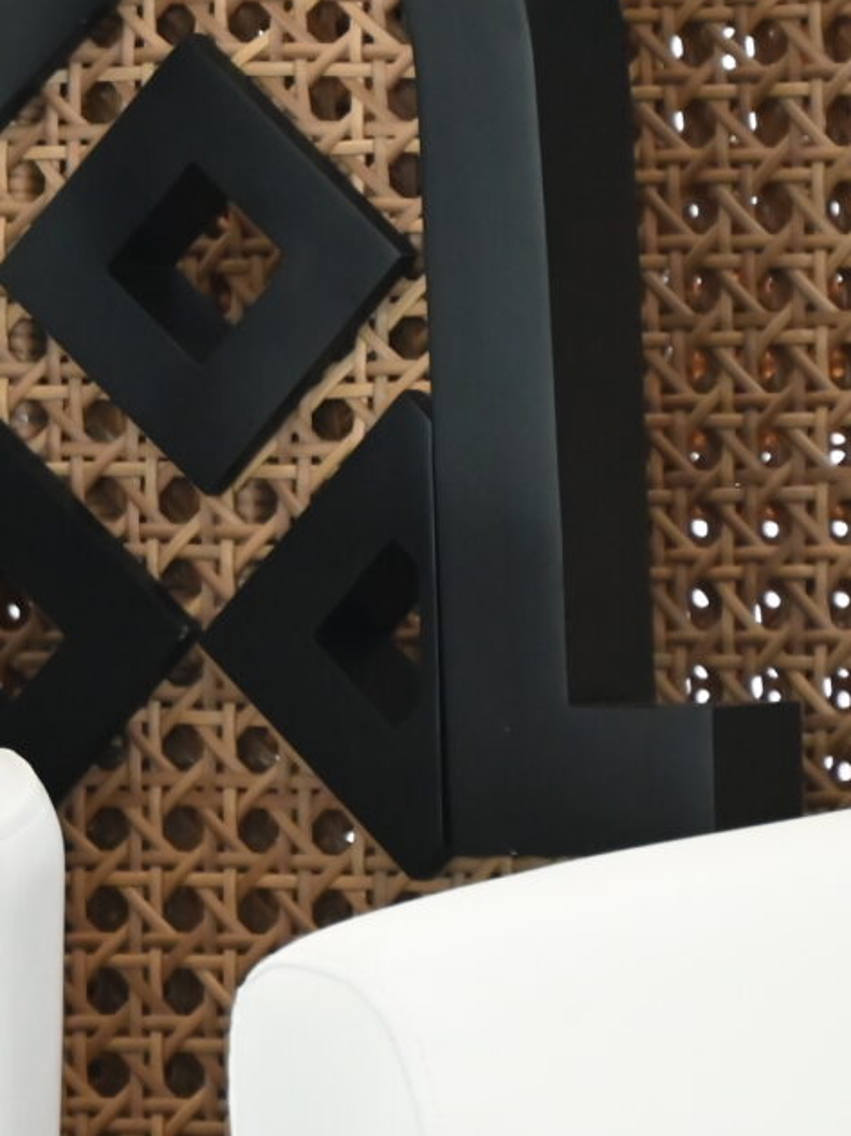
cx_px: -692
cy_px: 518
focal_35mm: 782
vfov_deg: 2.5
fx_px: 25650
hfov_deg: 1.9
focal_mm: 200
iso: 3200
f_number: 6.3
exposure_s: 1/250
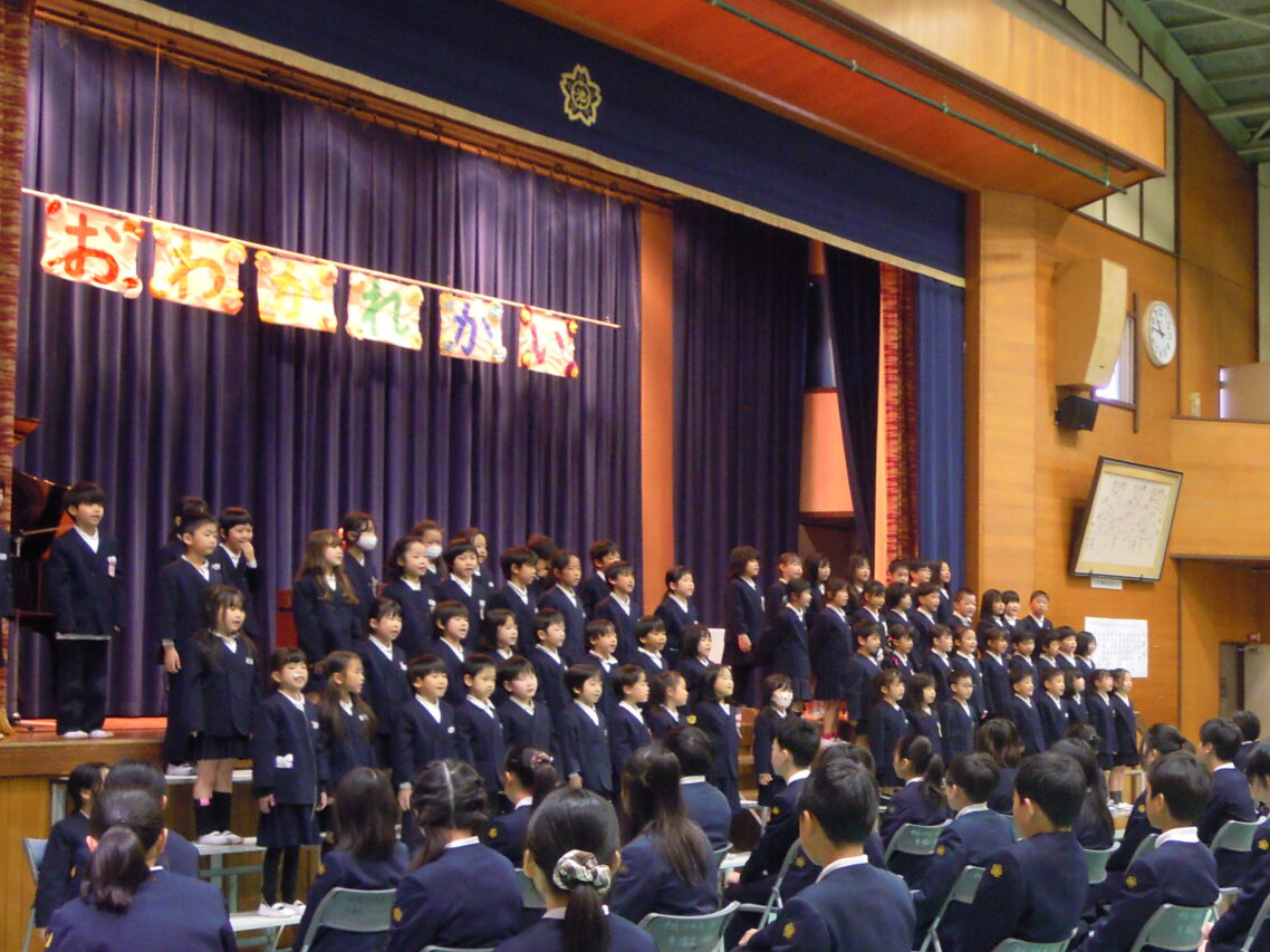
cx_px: 956
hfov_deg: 34.8
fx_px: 1981
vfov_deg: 26.9
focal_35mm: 54
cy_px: 587
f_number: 2.8
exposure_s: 1/15
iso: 400
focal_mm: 5.7
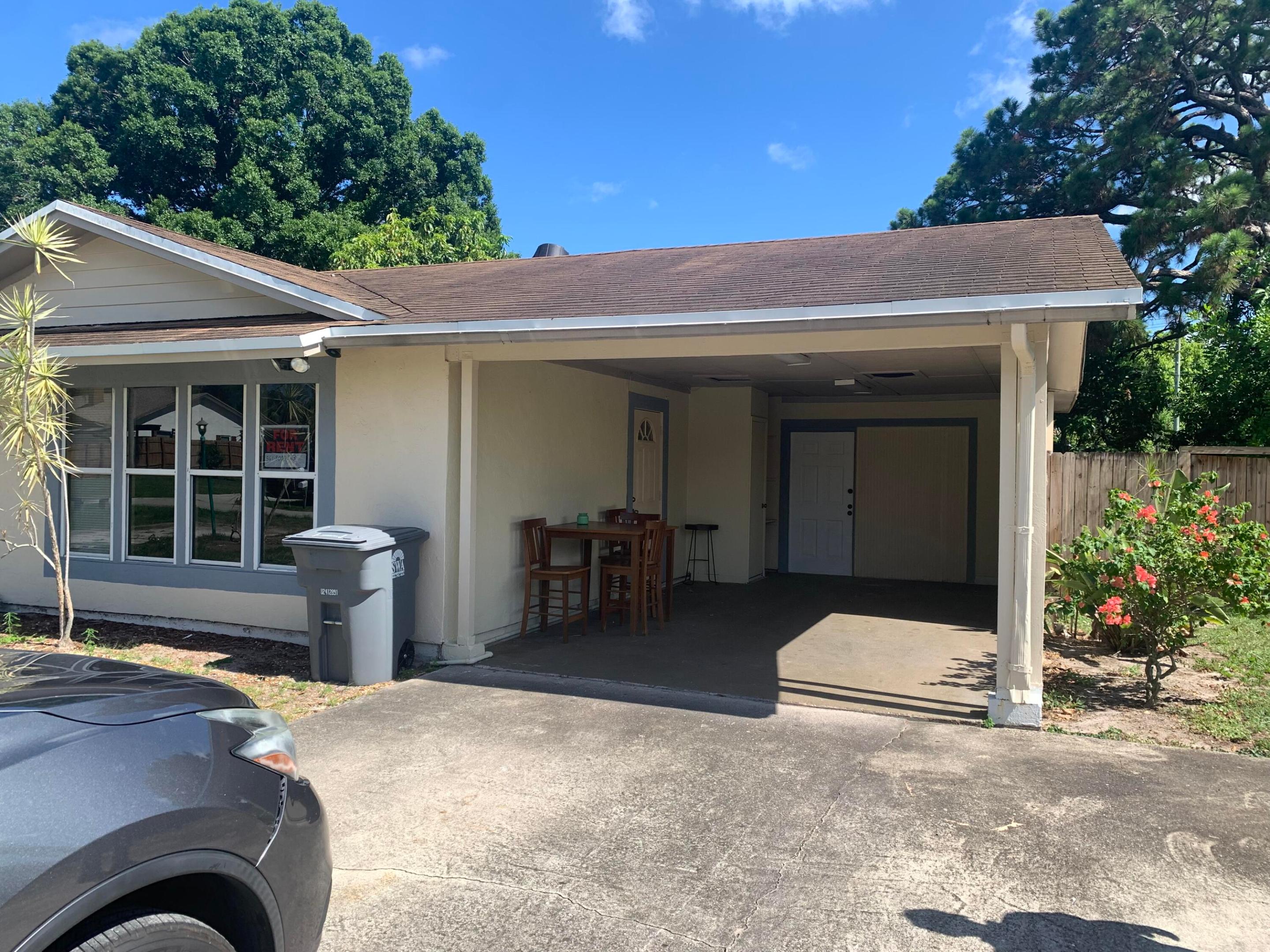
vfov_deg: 53.1
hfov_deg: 67.3
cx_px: 635
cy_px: 476
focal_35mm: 26
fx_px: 954
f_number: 1.8
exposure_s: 1/1332
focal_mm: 4.25
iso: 25
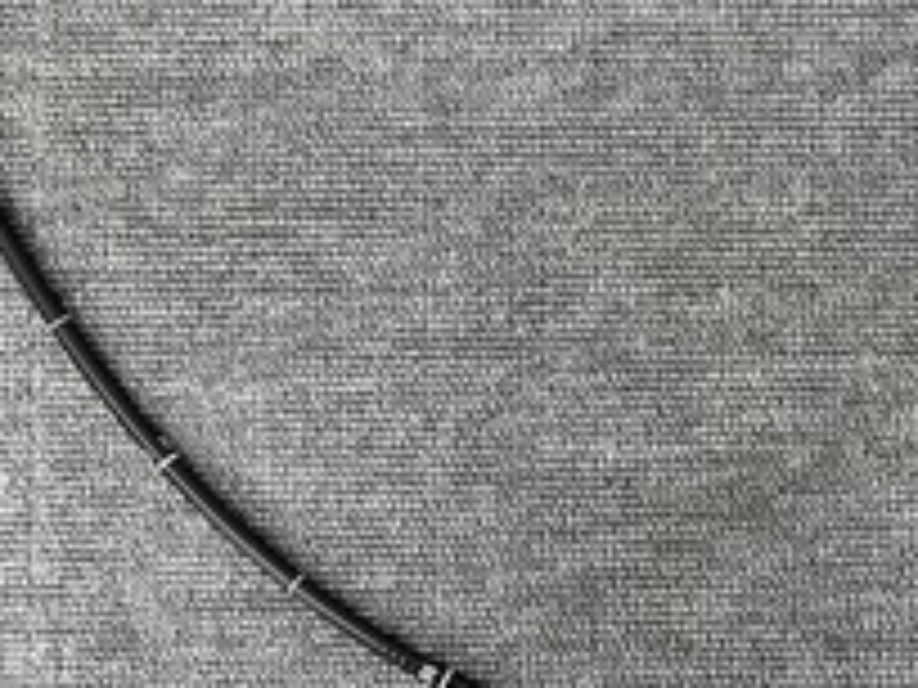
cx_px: 810
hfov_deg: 38.0
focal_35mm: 47
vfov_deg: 30.6
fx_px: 1246
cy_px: 225
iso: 160
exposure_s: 1/120
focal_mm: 6.86
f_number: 1.78
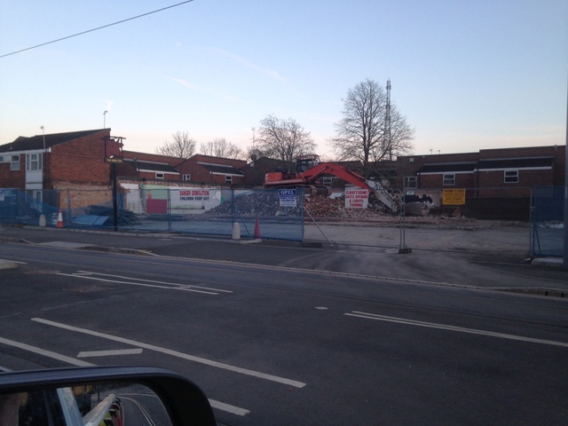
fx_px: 541
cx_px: 284
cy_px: 213
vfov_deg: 42.9
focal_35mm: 33
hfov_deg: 55.4
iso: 80
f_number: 2.4
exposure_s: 1/120
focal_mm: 4.12
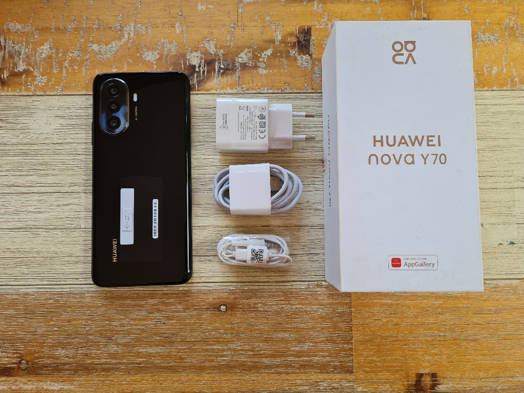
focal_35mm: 26
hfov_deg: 67.3
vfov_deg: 53.1
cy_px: 196
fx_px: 394
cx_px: 262
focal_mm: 5.4
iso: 50
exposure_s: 1/111
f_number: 1.8
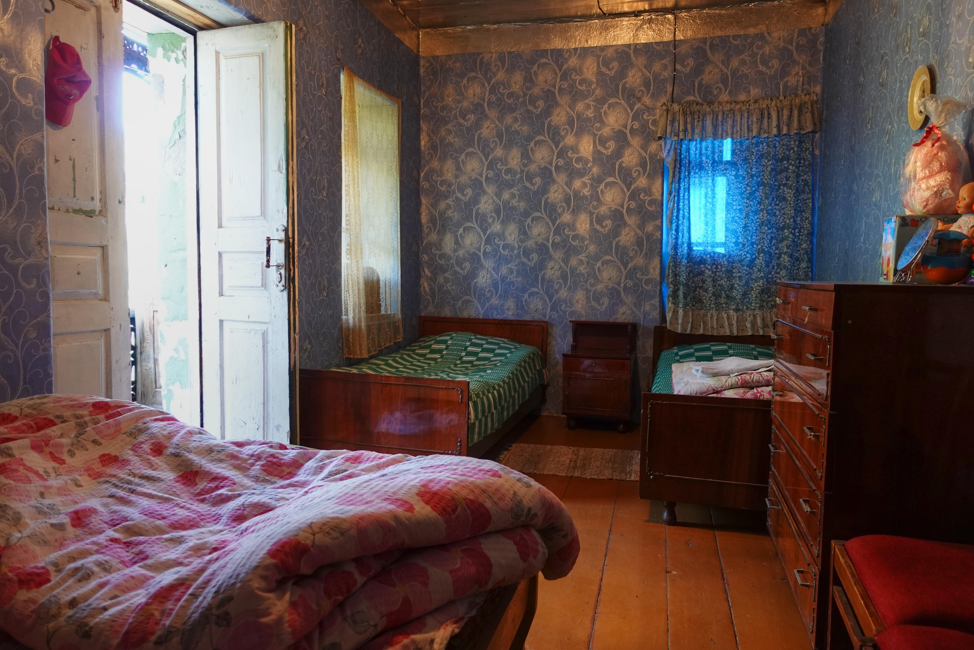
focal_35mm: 24
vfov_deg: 53.1
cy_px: 325
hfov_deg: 73.7
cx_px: 487
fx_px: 649
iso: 320
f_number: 1.8
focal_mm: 8.8
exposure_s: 1/30
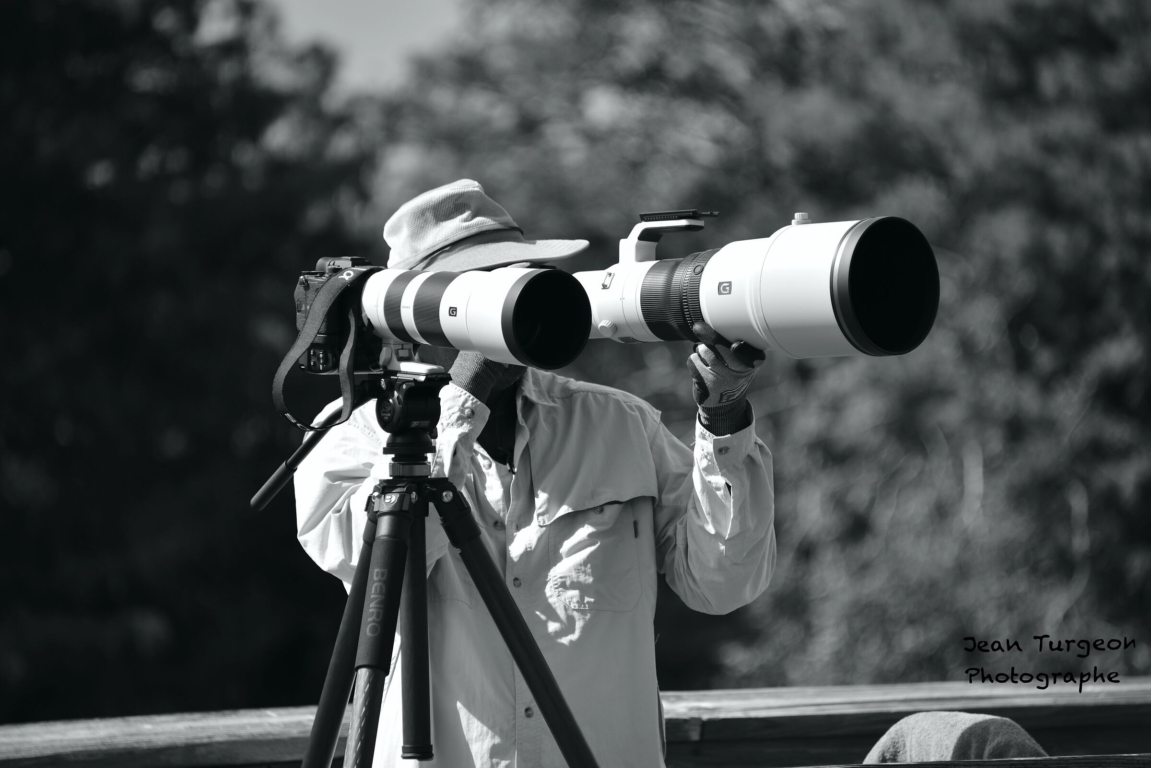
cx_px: 576
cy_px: 384
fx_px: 9595
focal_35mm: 300
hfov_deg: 6.9
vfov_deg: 4.6
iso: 250
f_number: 5.6
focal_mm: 300
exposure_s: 1/1000
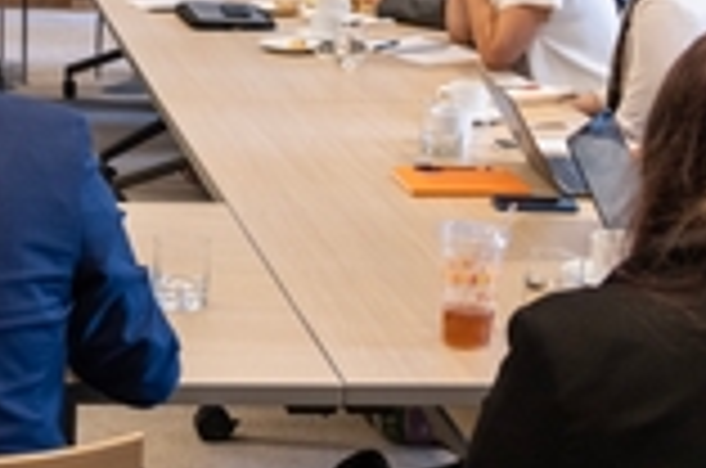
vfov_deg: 14.5
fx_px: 1801
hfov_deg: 20.6
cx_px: -153
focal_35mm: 92
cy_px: -25
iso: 800
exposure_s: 1/125
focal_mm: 24
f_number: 4.5
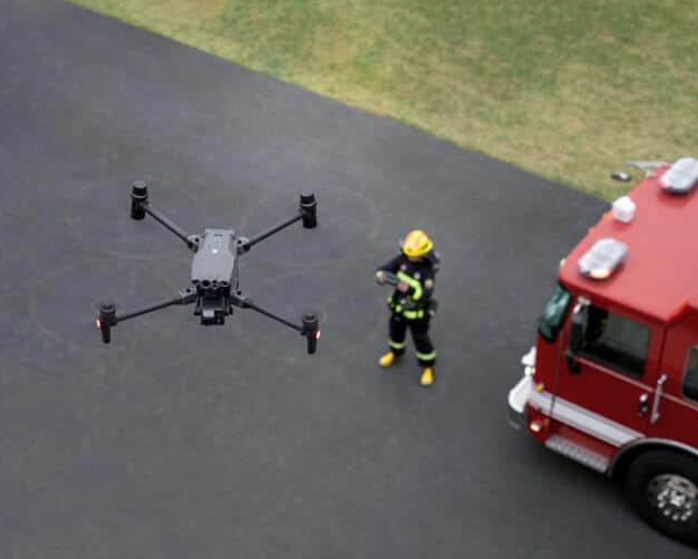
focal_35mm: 80
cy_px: 278
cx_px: 303
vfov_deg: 19.2
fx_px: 1653
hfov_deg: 23.8
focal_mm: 70
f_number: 4
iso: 200
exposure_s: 1/100
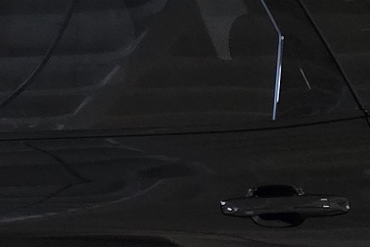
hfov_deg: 12.9
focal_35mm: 152
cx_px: -172
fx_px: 1562
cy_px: 163
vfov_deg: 9.0
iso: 1600
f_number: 1.7
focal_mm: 6.3
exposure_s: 1/60
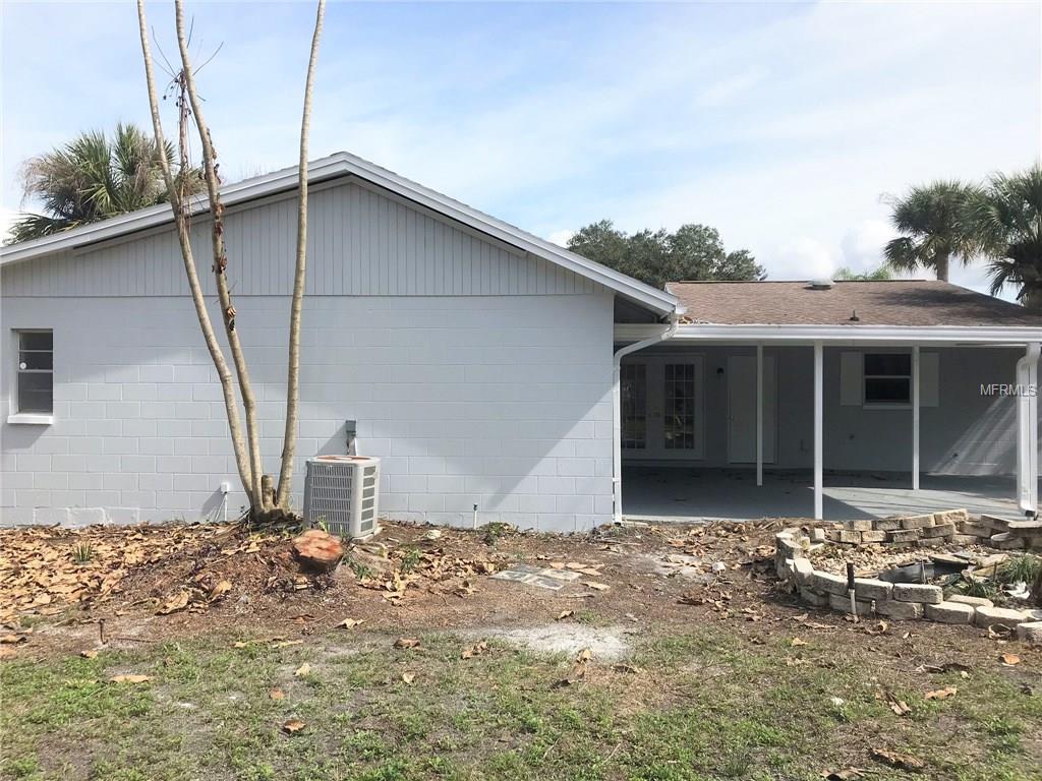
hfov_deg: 63.4
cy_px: 390
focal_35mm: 28
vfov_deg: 49.7
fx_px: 843
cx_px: 521
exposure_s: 1/3300
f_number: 1.8
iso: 20
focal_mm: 3.99
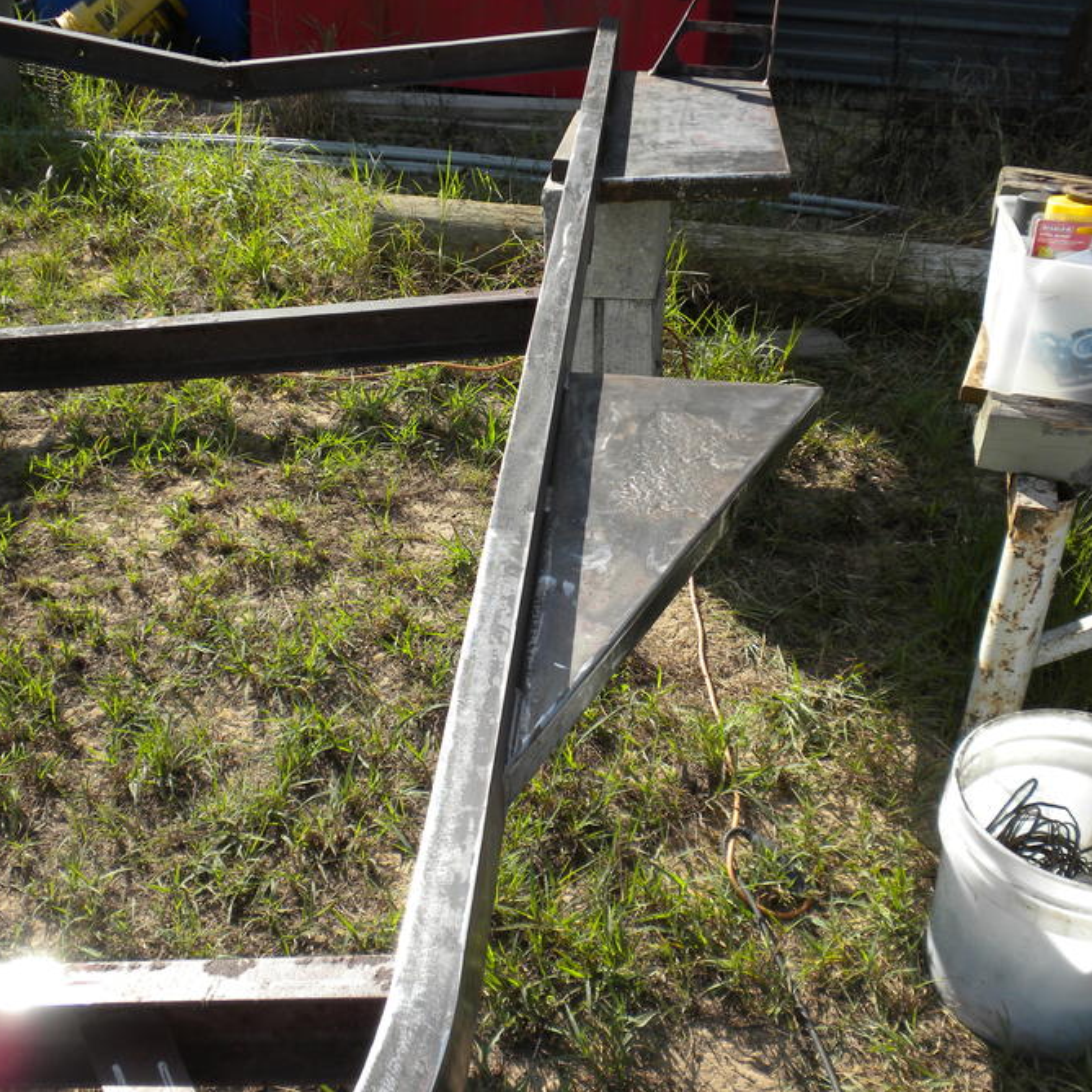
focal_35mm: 44
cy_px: 546
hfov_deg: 38.3
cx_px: 508
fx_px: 1570
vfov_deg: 38.3
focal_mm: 6.6
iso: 64
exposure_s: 1/400
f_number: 3.5
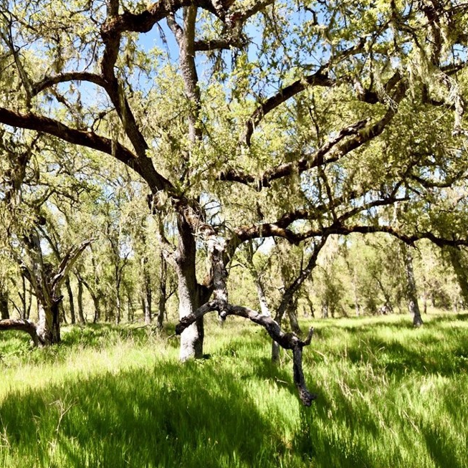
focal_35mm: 24
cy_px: 242
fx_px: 367
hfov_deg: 63.4
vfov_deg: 65.0
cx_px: 157
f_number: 6.3
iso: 200
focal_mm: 12
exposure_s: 1/200
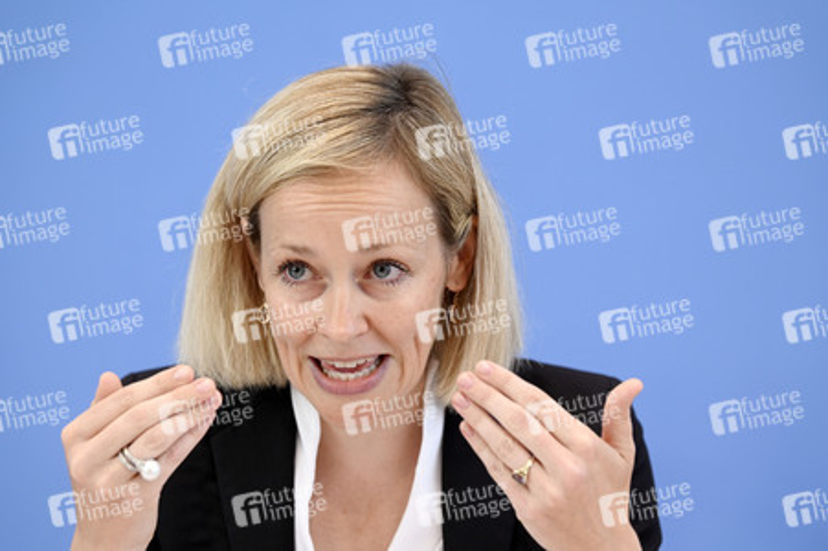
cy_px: 276
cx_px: 414
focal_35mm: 150
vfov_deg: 9.1
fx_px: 3447
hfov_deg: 13.7
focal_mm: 150
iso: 1000
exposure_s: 1/400
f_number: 4
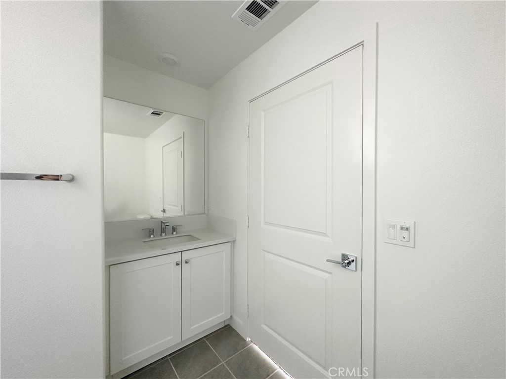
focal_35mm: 14
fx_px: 205
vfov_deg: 85.7
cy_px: 190
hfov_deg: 102.1
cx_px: 253
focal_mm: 2.22
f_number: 2.2
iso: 400
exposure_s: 1/60
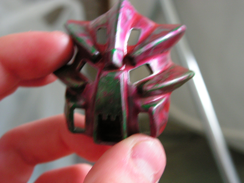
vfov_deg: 25.7
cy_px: 92
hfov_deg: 33.8
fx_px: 402
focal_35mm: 57
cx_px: 122
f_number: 3.3
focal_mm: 9.6
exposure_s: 1/15
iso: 200
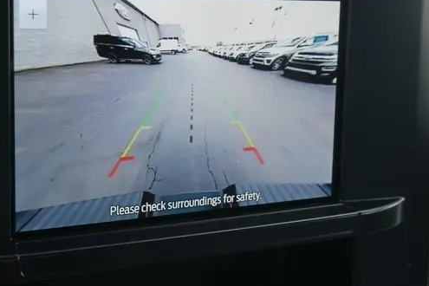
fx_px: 834
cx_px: 201
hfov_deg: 28.8
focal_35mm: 70
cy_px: 118
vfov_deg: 19.4
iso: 200
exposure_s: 1/80
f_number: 5.3
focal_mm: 26
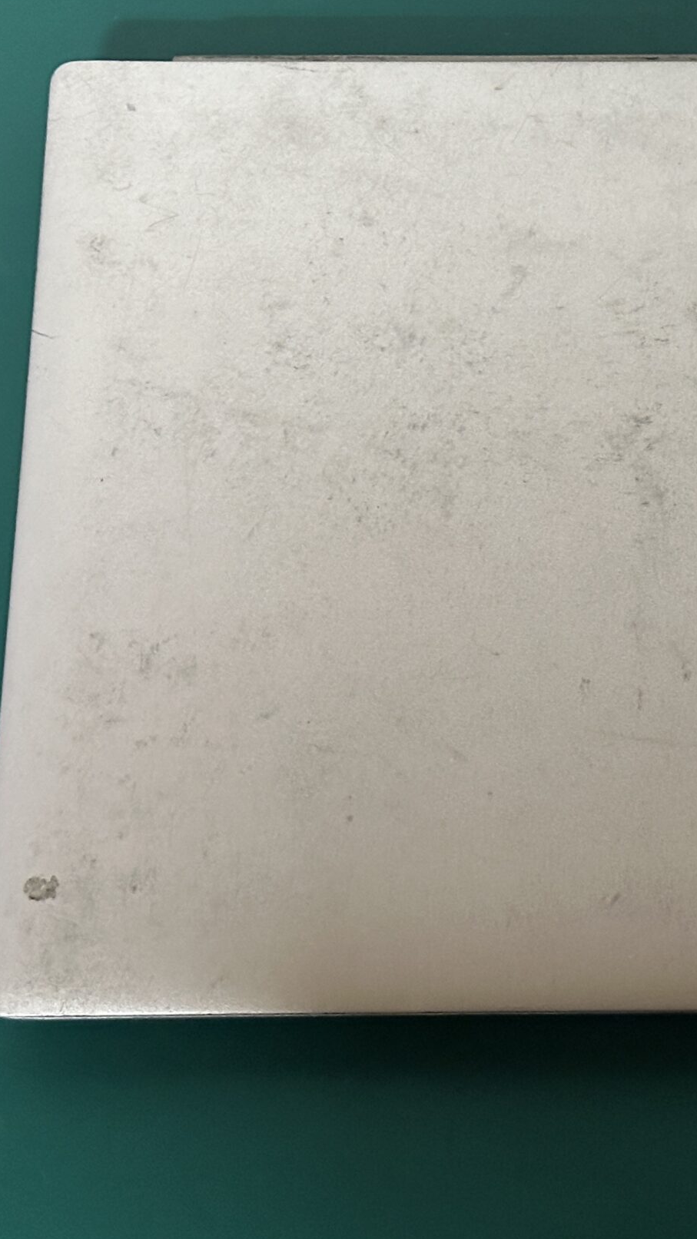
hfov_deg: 14.2
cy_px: 560
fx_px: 2728
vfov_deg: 25.6
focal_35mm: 83
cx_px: 796
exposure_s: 1/25
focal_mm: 6.86
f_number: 1.78
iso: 500
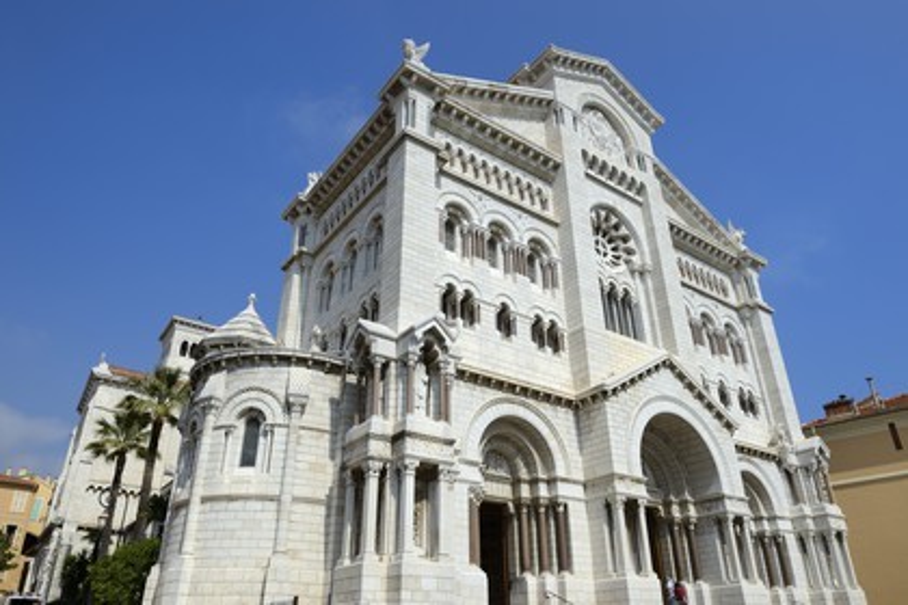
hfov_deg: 73.7
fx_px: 605
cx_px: 454
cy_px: 302
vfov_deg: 53.1
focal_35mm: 24
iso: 200
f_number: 16
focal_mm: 24
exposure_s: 1/200
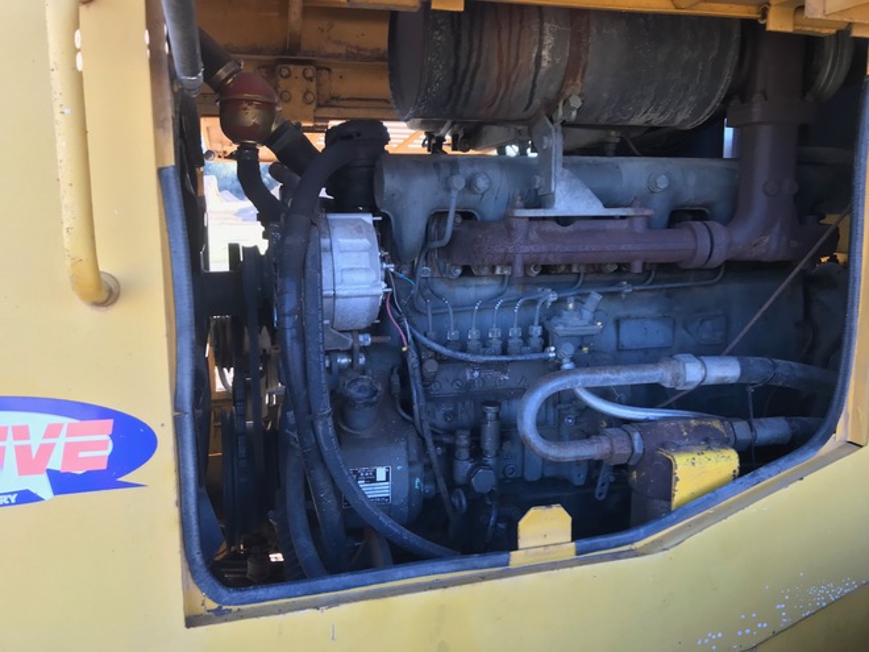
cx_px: 434
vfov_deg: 49.7
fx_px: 703
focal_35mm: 28
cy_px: 326
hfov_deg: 63.4
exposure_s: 1/95
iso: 32
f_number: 1.8
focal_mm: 3.99
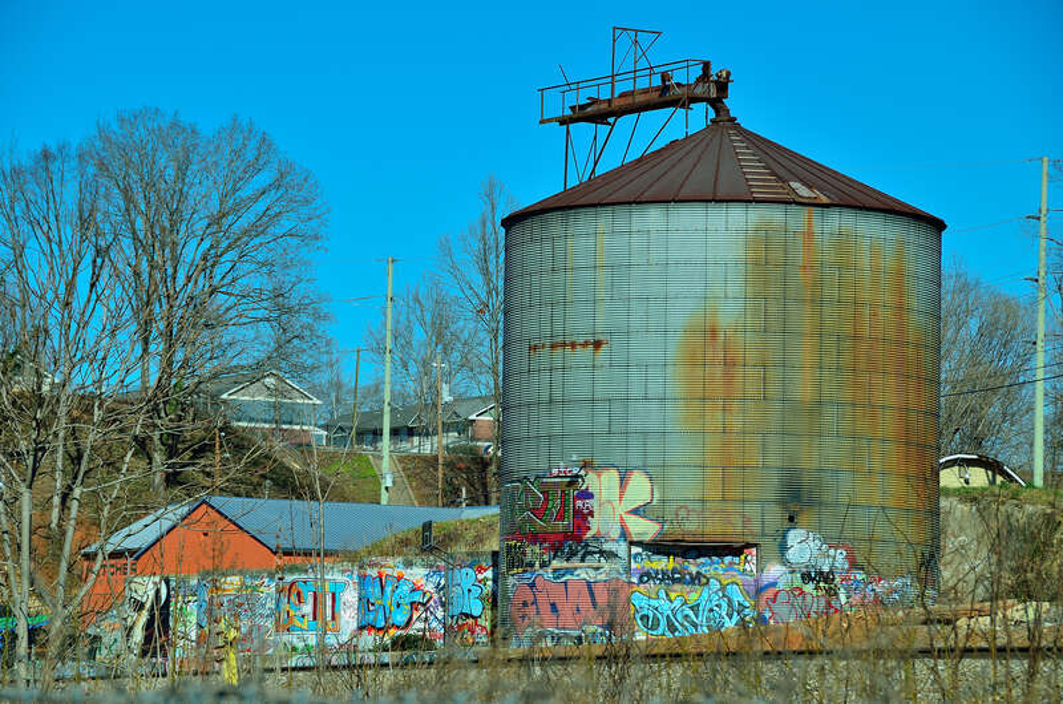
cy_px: 352
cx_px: 532
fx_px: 4641
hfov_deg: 13.1
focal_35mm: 158
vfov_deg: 8.7
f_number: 9
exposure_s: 1/500
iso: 200
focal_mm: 105
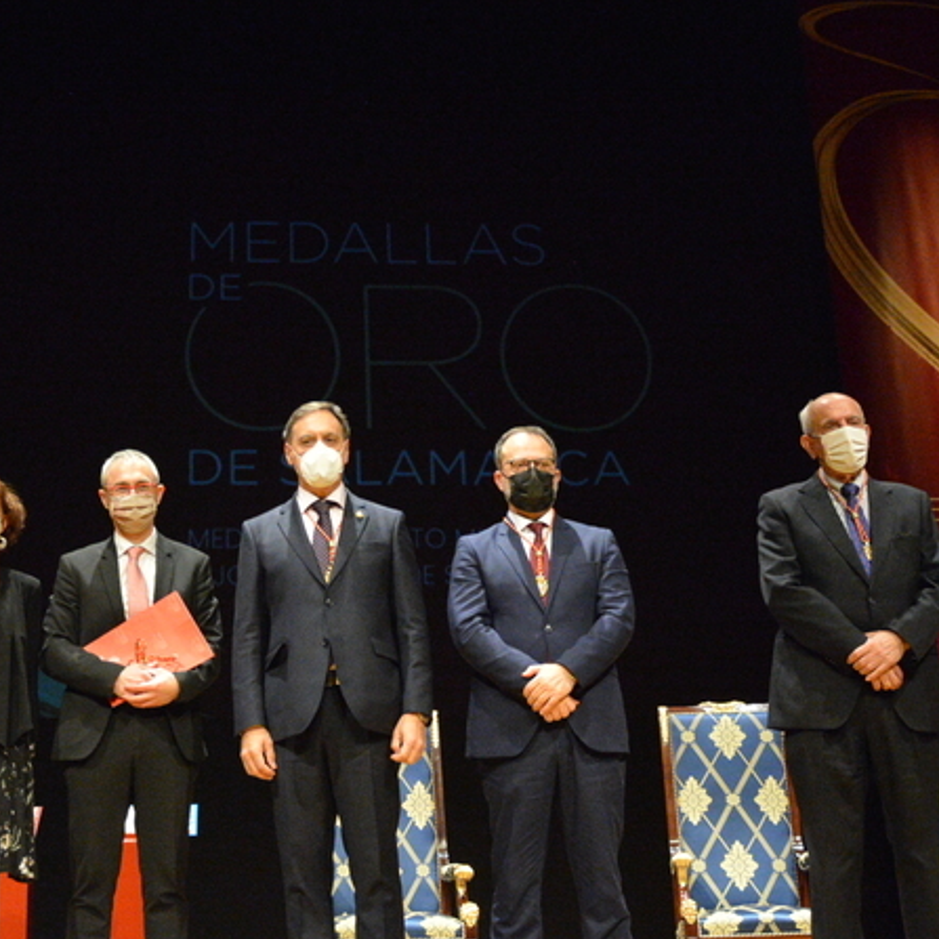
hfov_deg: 29.9
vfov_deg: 30.1
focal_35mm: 57
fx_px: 1746
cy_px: 400
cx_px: 319
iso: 6400
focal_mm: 21
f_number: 3.8
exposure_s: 1/250
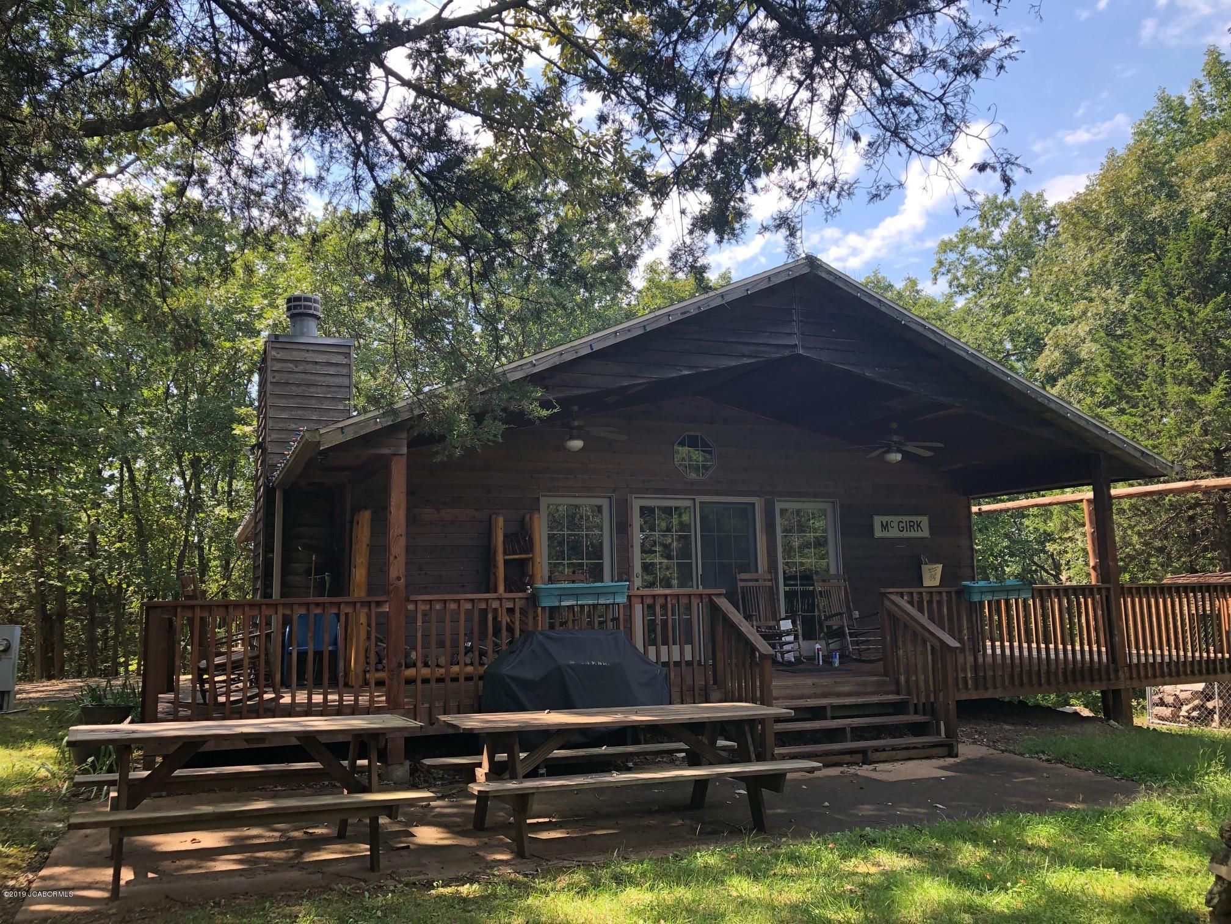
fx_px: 996
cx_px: 616
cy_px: 462
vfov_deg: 49.7
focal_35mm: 28
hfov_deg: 63.4
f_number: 1.8
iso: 20
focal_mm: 3.99
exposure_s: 1/289
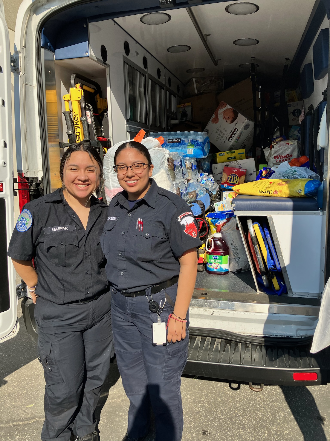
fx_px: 356
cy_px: 220
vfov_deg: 63.4
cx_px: 165
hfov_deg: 49.7
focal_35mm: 28
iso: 32
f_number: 1.8
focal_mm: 3.99
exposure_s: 1/1736
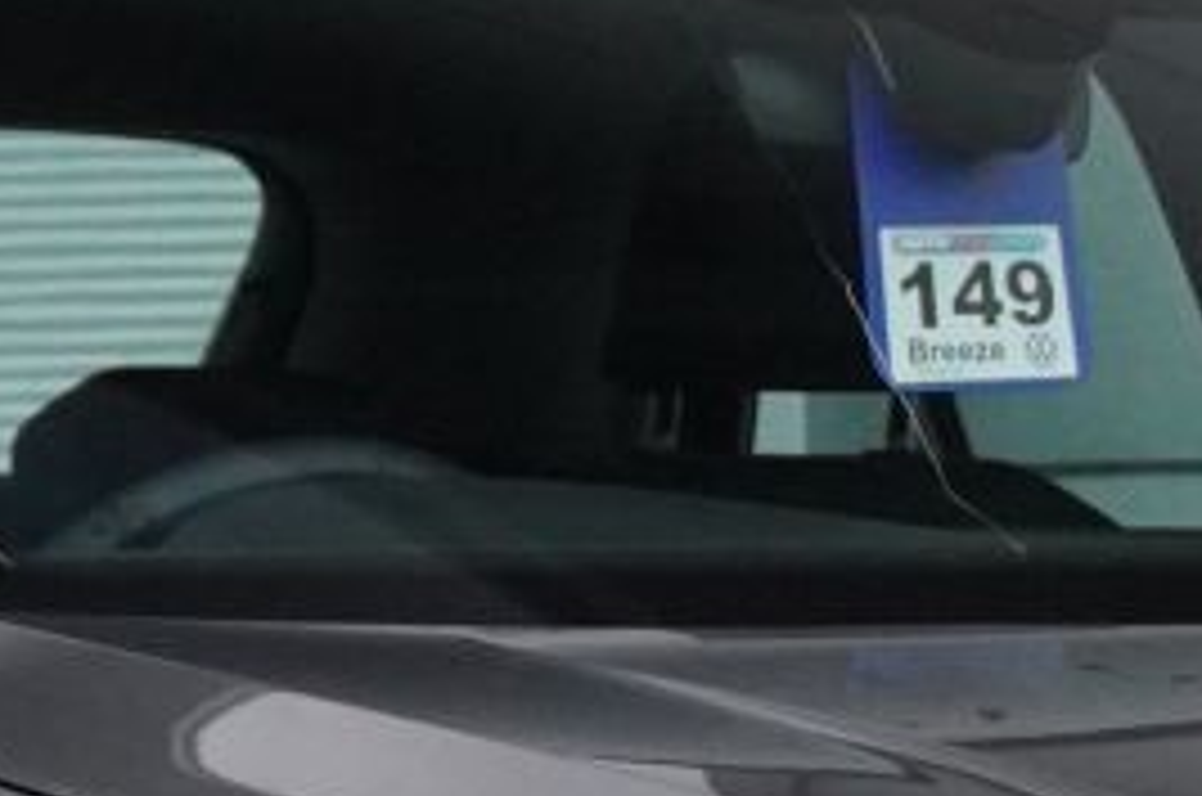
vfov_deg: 4.1
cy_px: 1623
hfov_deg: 6.2
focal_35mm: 333
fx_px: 11098
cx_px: 1134
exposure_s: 1/200
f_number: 5.6
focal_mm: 37
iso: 2500
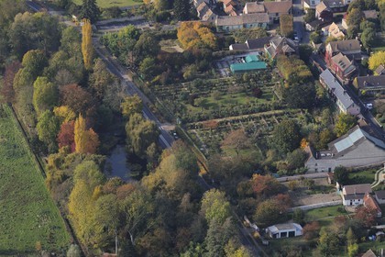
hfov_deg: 16.8
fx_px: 1305
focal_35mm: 122
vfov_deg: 11.2
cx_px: 192
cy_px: 128
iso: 400
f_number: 5.6
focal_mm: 122
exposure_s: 1/800
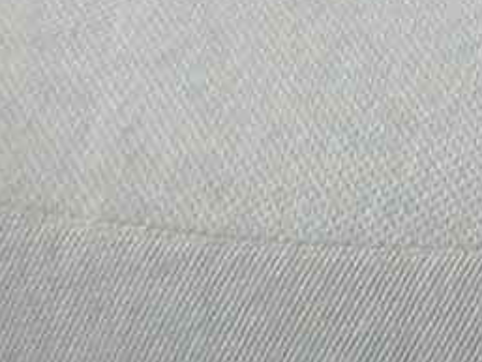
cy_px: 184
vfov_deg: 13.2
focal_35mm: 112
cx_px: 506
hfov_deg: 17.1
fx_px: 1560
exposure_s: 1/15
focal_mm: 8.2
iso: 800
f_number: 4.3
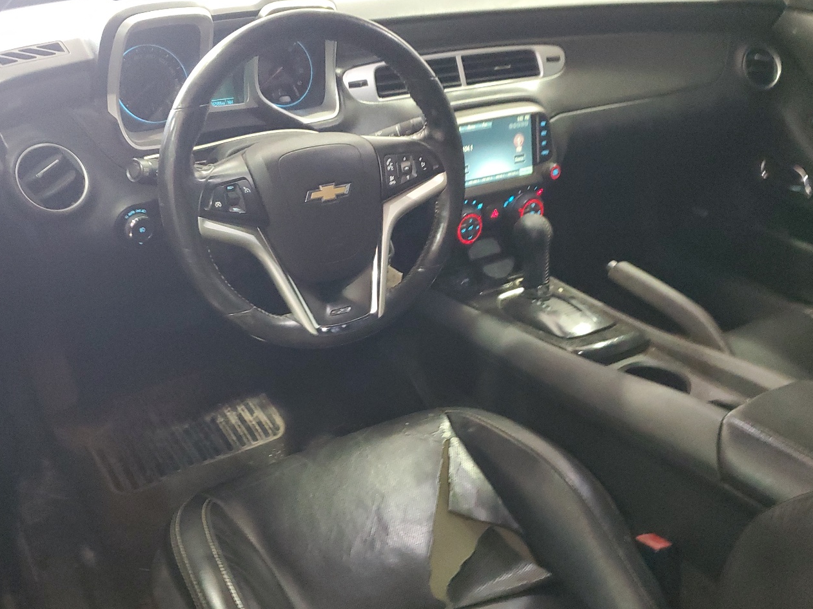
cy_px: 354
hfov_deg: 55.3
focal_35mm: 33
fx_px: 775
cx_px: 364
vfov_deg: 42.8
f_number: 1.5
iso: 458
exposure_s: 1/15
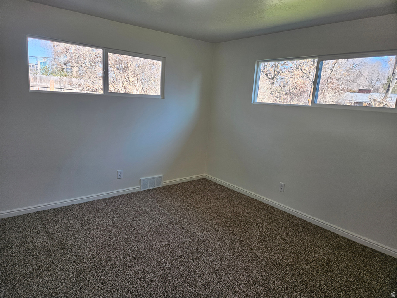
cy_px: 149
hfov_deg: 73.9
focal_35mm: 23
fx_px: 264
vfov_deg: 58.9
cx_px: 198
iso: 50
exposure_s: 1/120
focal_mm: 5.4
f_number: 1.8
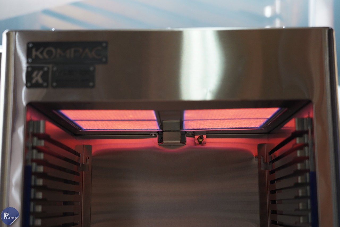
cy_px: 114
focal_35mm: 50
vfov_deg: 27.0
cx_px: 170
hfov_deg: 39.6
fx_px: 472
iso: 2500
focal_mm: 50
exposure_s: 1/50
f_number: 4
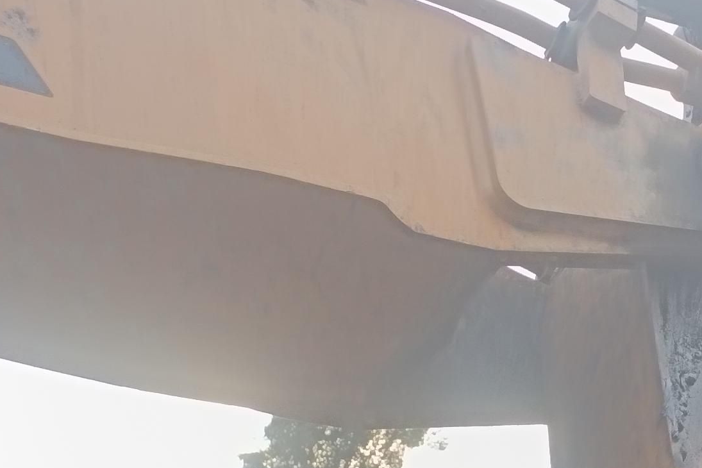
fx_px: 2086
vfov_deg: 12.8
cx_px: 515
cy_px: 344
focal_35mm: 107
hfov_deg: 19.0
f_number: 1.8
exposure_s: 1/50.3
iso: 203
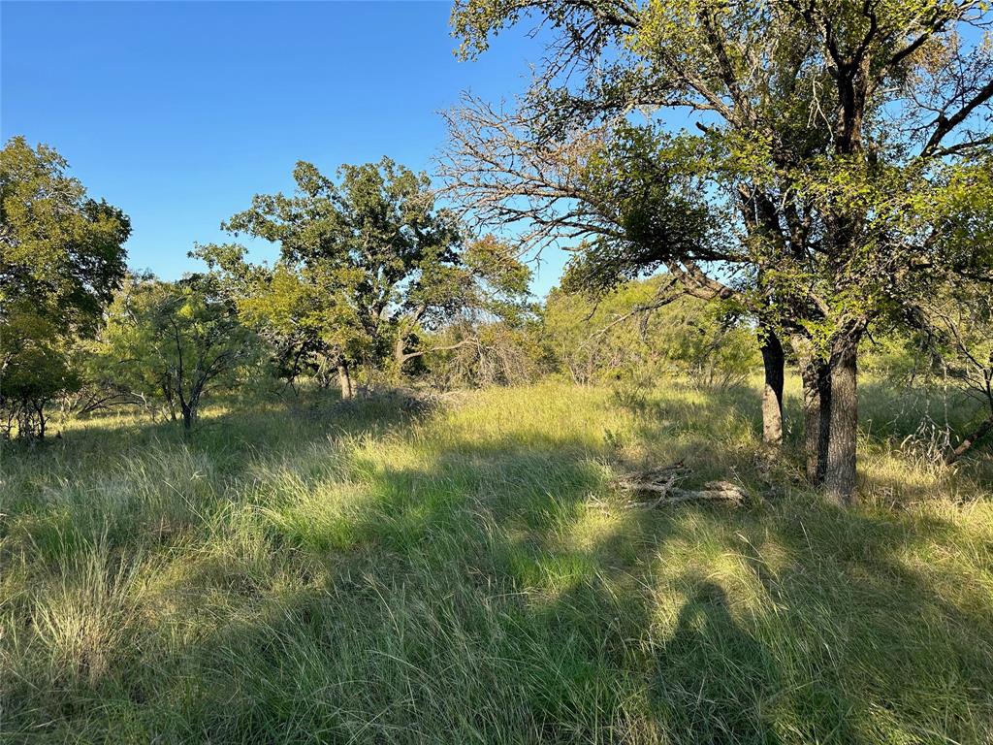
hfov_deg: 71.6
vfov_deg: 56.8
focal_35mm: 24
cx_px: 496
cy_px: 372
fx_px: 688
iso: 80
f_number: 1.78
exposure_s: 1/1613
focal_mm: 6.86
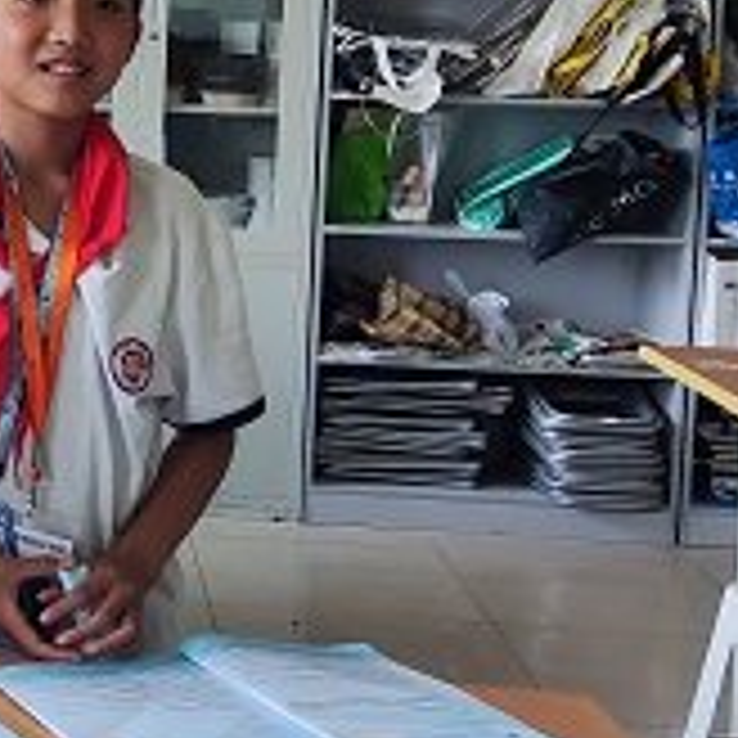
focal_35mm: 81
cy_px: 216
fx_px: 1954
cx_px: -234
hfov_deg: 19.6
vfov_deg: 21.3
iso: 71
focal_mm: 4.71
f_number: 1.79
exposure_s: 1/100
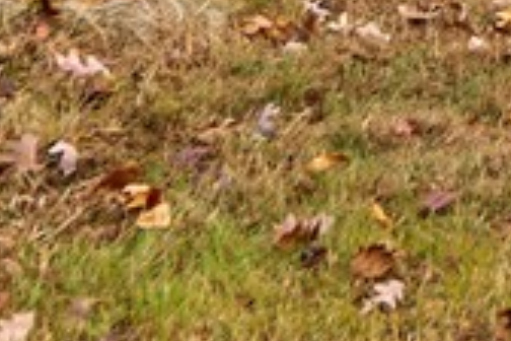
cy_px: -743
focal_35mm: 194
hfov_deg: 9.8
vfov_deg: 6.4
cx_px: 1058
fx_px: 2754
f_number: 6.3
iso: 100
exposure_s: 1/100
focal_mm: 30
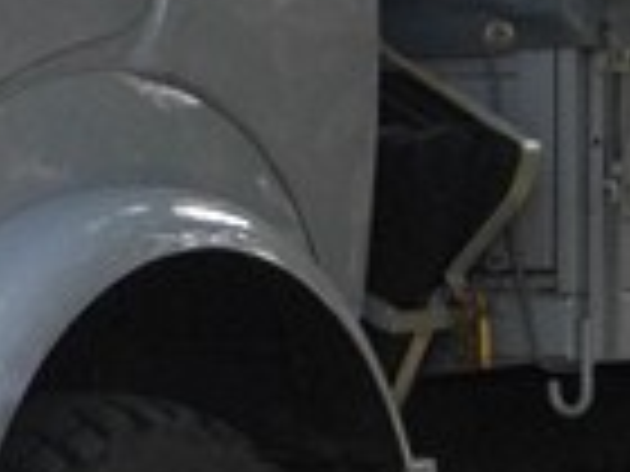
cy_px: 126
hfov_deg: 6.8
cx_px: -297
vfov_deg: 5.2
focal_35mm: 286
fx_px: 5205
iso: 100
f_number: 3.6
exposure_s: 1/200
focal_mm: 8.8
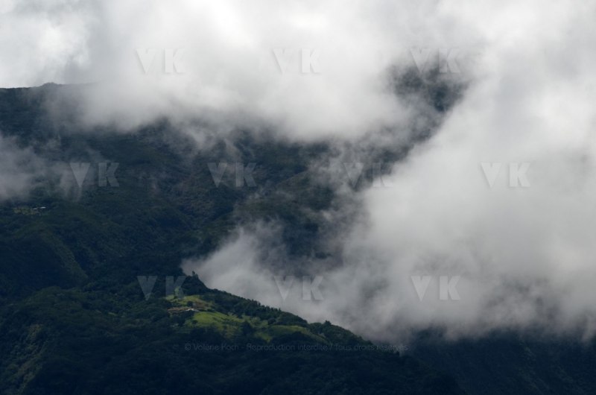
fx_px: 4957
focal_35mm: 300
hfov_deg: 6.9
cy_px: 198
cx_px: 298
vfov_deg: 4.6
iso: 400
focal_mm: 200
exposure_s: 1/500
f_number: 22
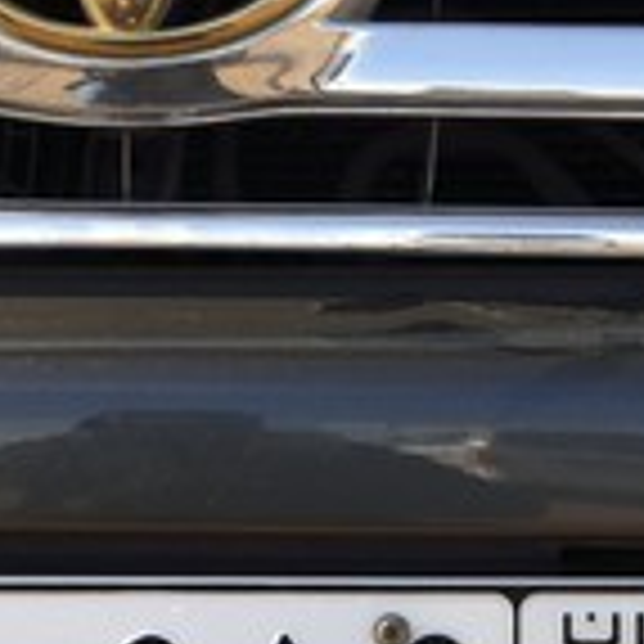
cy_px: 342
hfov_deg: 16.5
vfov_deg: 16.6
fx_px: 2210
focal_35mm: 105
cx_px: 144
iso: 200
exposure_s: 1/200
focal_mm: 42
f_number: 7.1
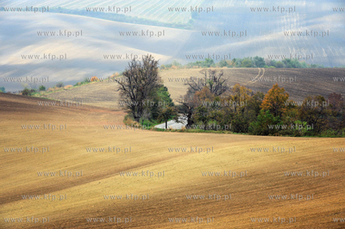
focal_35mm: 170
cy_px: 114
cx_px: 172
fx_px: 1628
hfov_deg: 12.1
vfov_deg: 8.1
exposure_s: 1/250
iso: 800
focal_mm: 170
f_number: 11
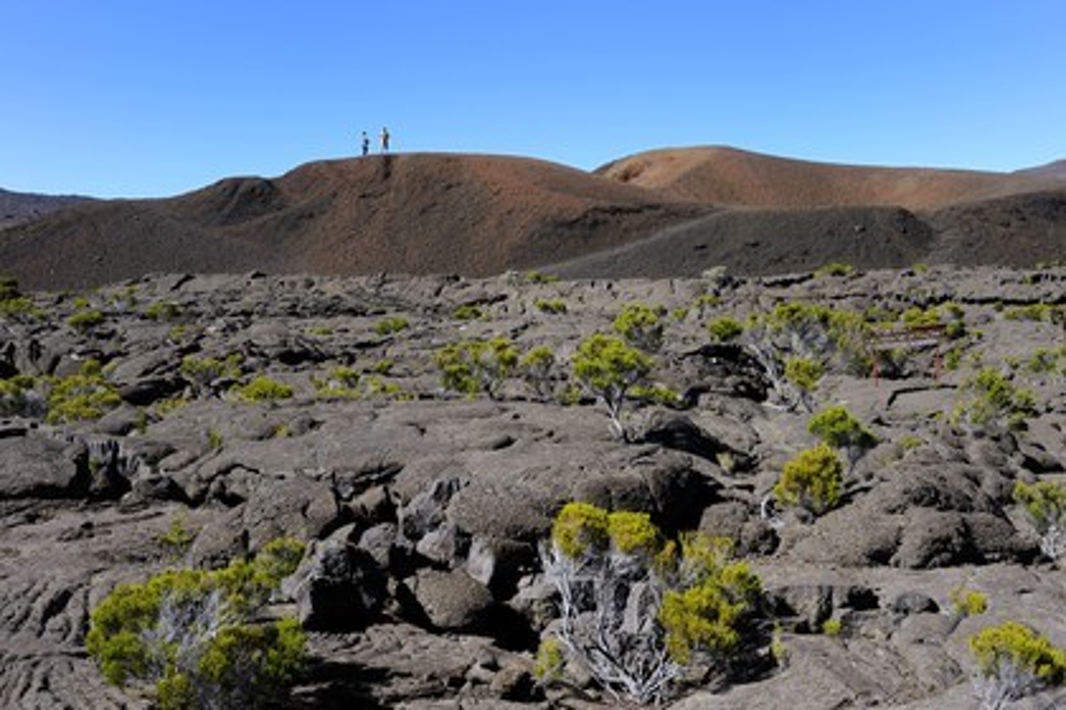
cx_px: 533
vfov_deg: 28.1
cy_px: 355
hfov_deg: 41.1
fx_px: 1421
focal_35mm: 48
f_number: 11
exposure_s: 1/160
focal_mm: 48
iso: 200
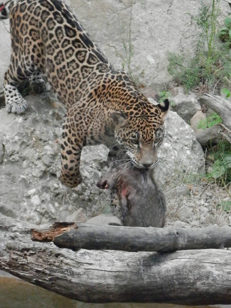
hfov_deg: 12.8
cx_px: 109
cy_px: 153
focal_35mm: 116
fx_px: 1032
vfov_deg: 17.0
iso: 640
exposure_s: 1/500
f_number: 5
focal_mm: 19
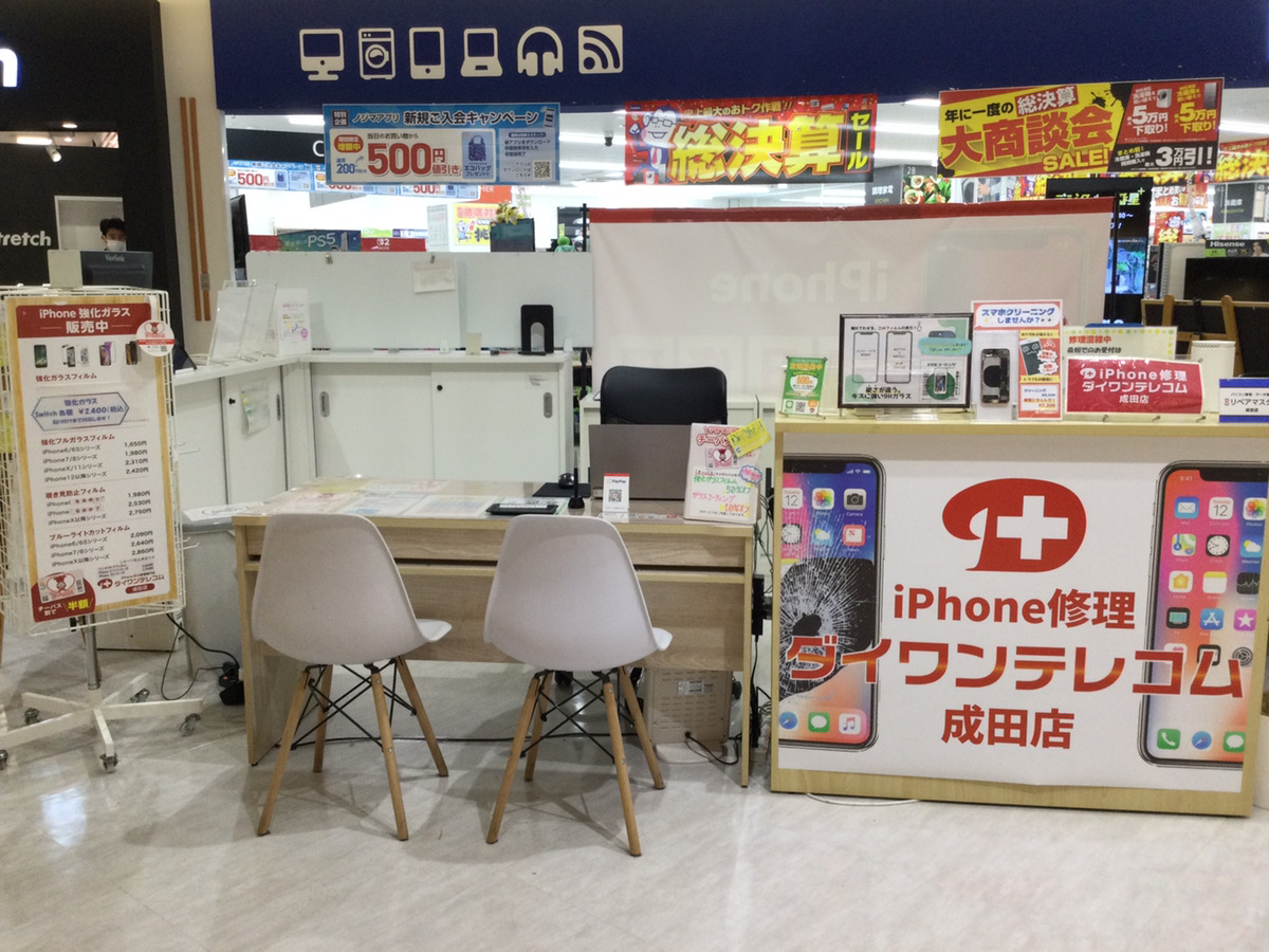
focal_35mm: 31
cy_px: 476
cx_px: 634
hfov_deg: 58.4
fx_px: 1136
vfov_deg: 45.4
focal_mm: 3.3
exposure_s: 1/30
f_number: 2.4
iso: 25
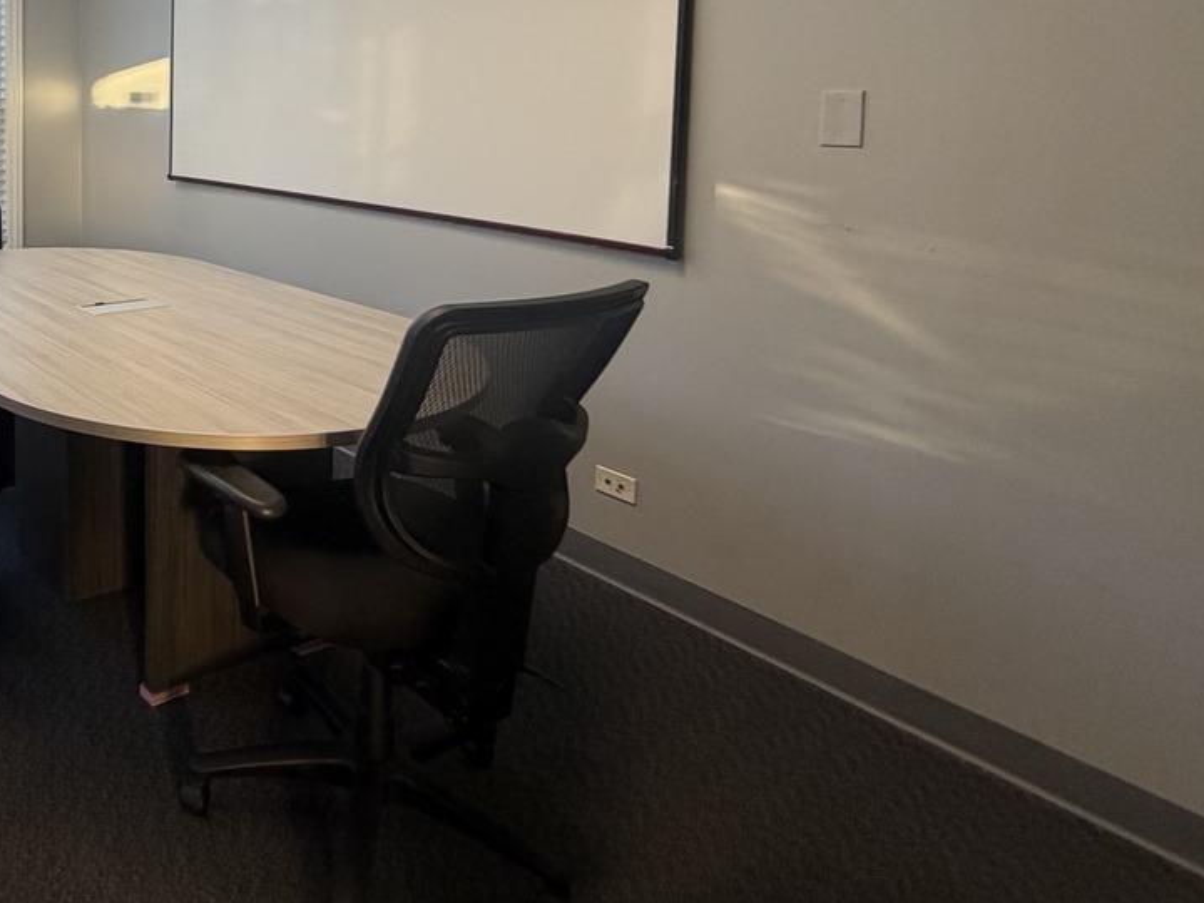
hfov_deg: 54.3
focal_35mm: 28
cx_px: 95
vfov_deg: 46.5
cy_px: 150
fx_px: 974
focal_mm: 2.22
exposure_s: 1/120
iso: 200
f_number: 2.2
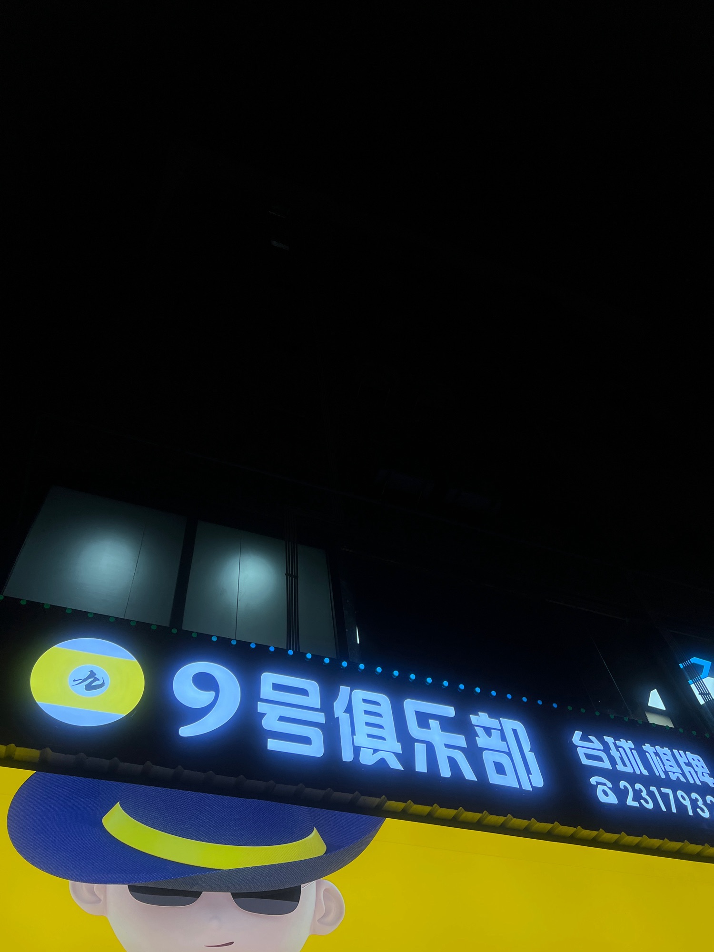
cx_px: 357
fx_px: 715
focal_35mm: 26
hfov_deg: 53.1
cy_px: 476
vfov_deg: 67.3
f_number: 1.5
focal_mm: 5.7
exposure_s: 1/924
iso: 50
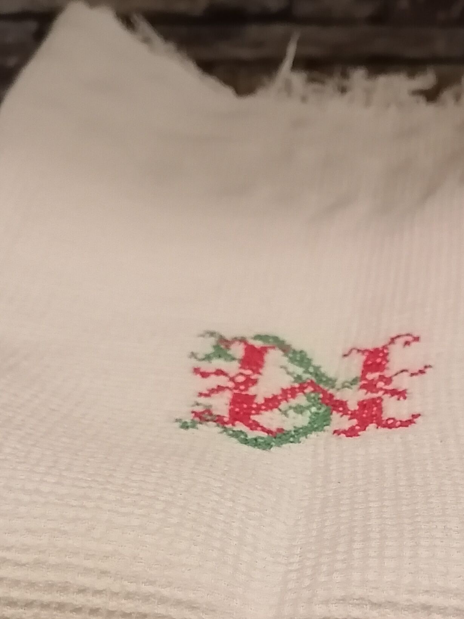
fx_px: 1180
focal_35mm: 66
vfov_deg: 28.7
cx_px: 343
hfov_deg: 22.1
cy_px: 508
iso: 640
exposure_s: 1/25
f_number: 1.8
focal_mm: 5.3
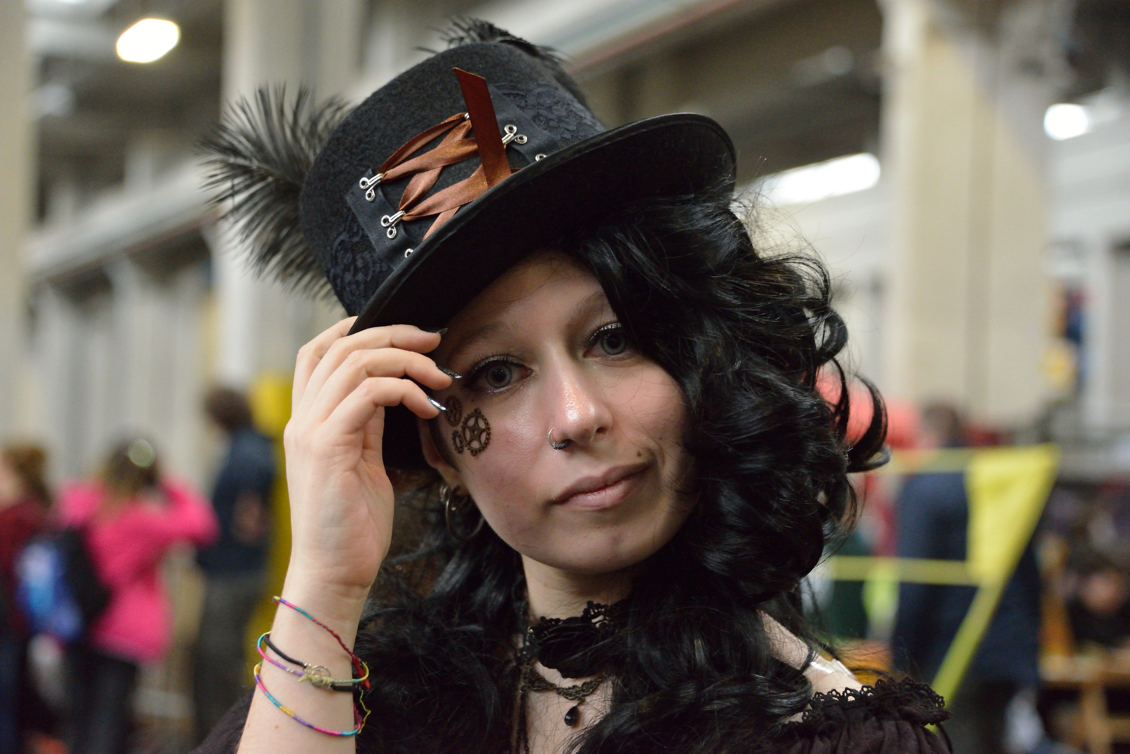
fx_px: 2449
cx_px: 565
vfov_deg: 17.5
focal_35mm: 78
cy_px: 377
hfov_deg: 26.0
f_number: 5
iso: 6400
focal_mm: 78
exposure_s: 1/100
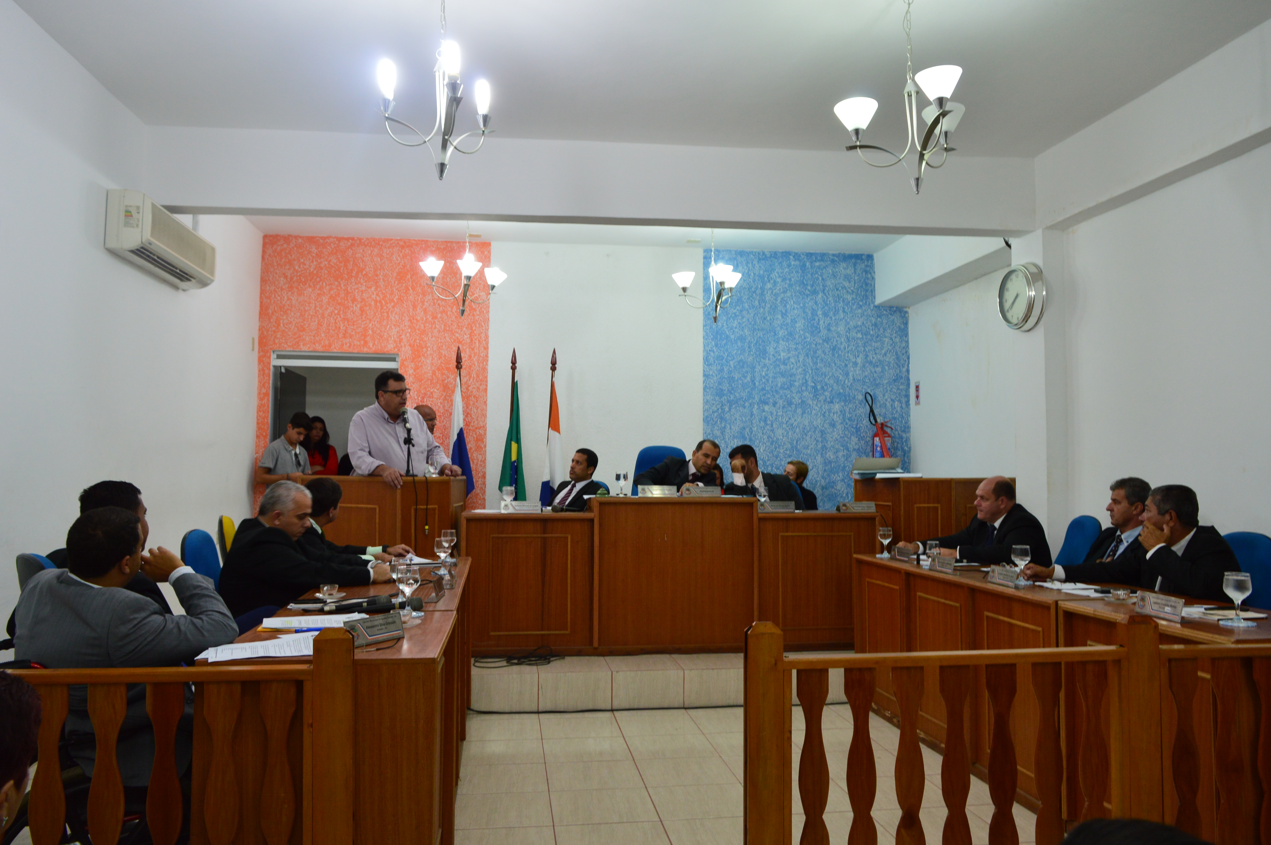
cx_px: 636
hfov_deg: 67.4
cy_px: 422
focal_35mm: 27
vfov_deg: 47.8
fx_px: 952
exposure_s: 1/20
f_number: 6.3
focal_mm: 18
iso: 400
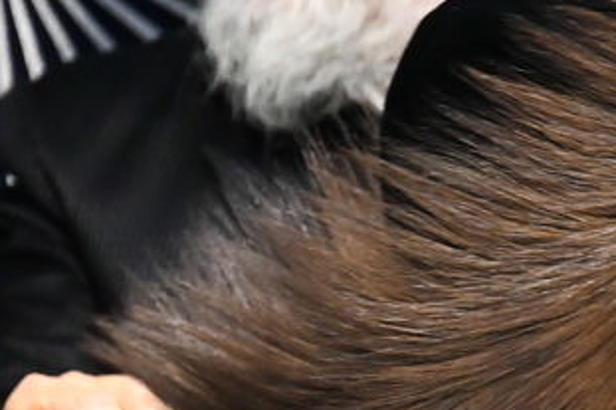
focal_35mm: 1036
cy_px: 571
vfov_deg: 1.3
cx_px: 919
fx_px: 17717
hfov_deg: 2.0
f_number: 5.6
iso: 2500
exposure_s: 1/160
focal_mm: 230
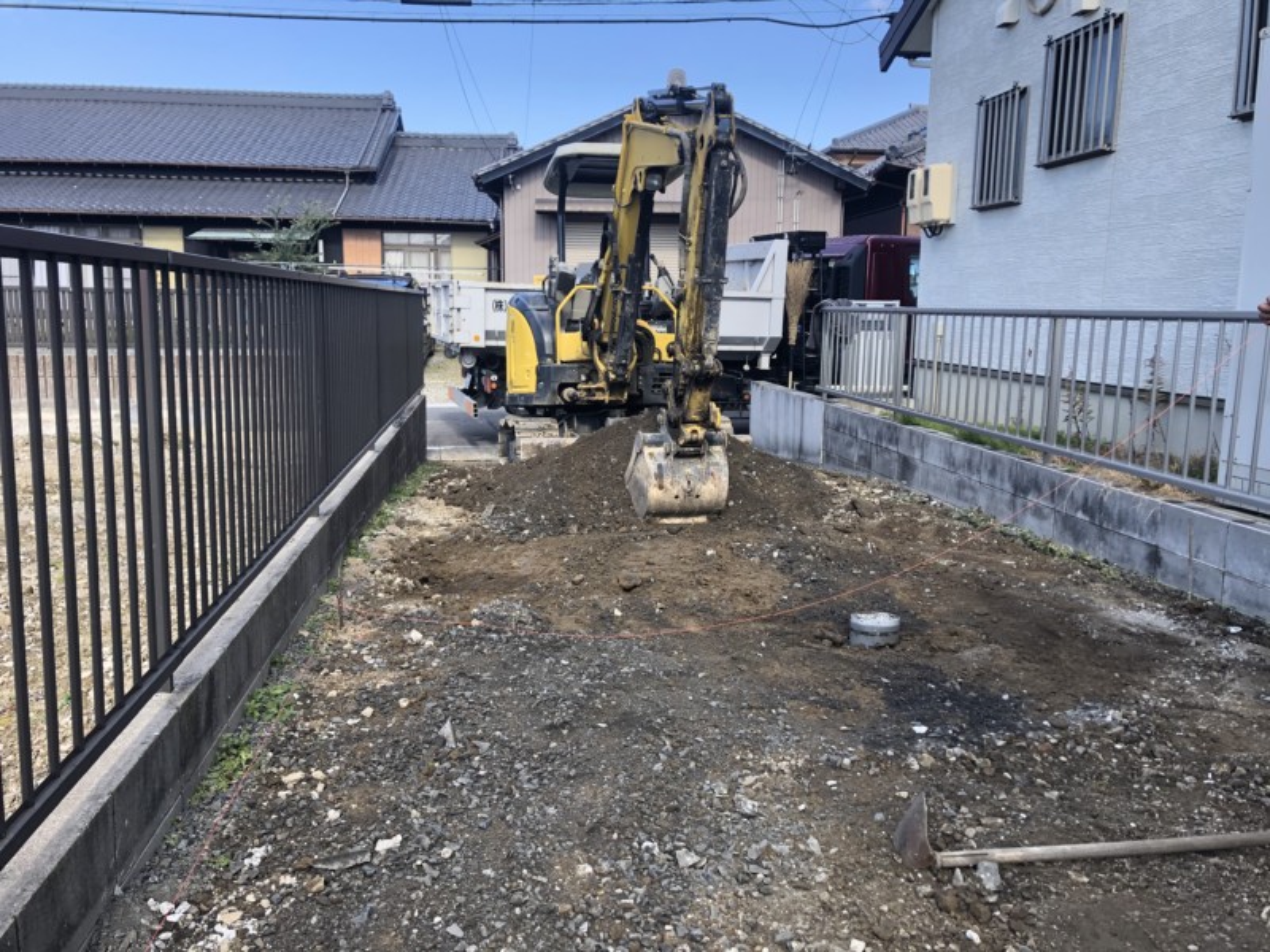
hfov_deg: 63.4
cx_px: 635
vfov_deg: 49.7
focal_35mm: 28
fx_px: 1027
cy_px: 476
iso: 20
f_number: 1.8
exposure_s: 1/390
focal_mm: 3.99
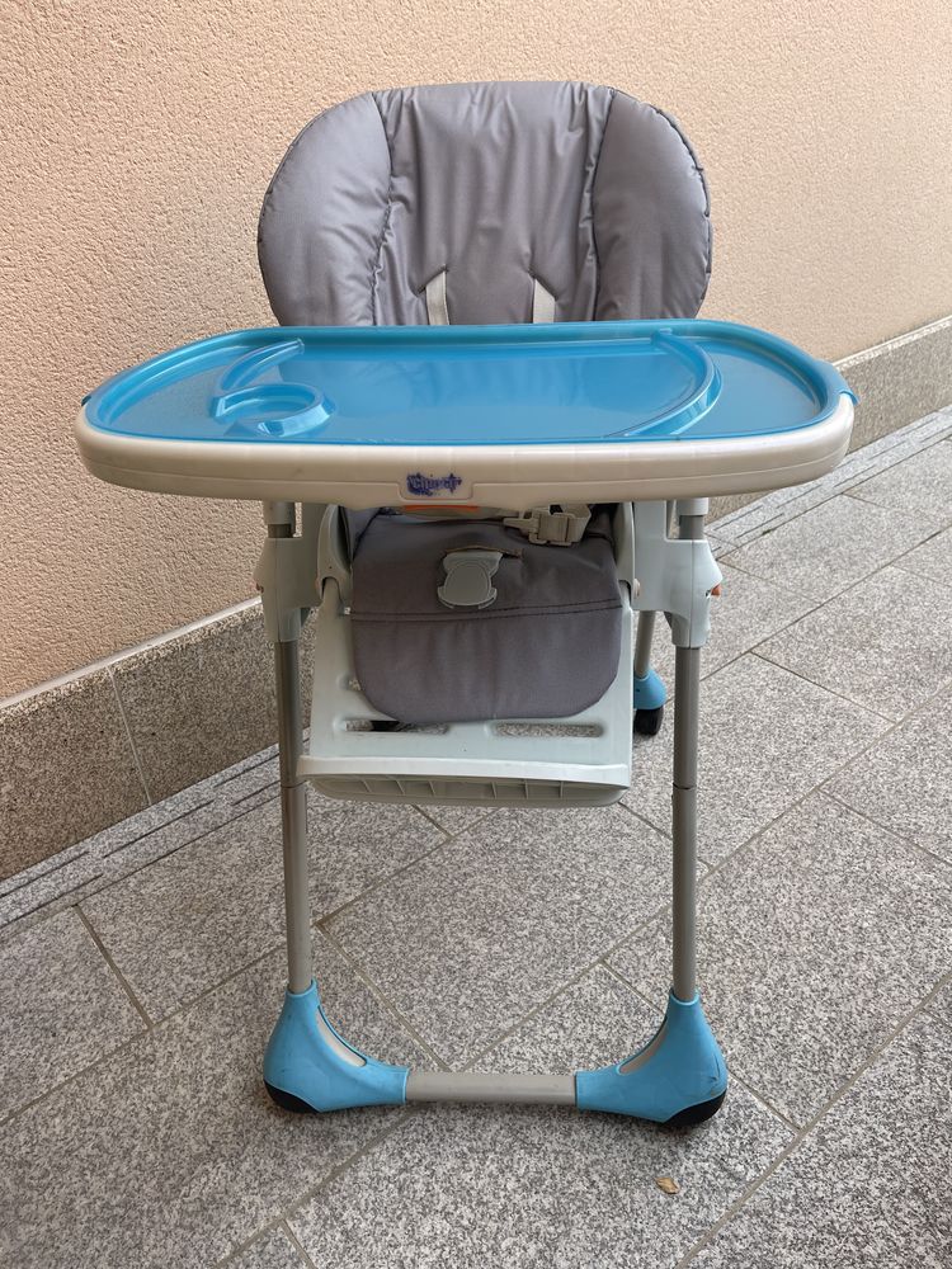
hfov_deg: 54.9
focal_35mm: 25
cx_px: 476
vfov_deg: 69.4
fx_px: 917
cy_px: 634
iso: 32
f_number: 1.6
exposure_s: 1/755
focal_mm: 5.1
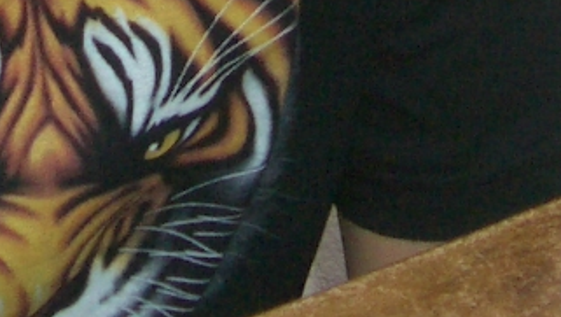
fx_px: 2828
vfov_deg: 5.9
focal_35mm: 190
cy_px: -699
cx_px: 171
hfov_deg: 11.3
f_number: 2.6
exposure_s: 1/60
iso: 100
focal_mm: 5.8
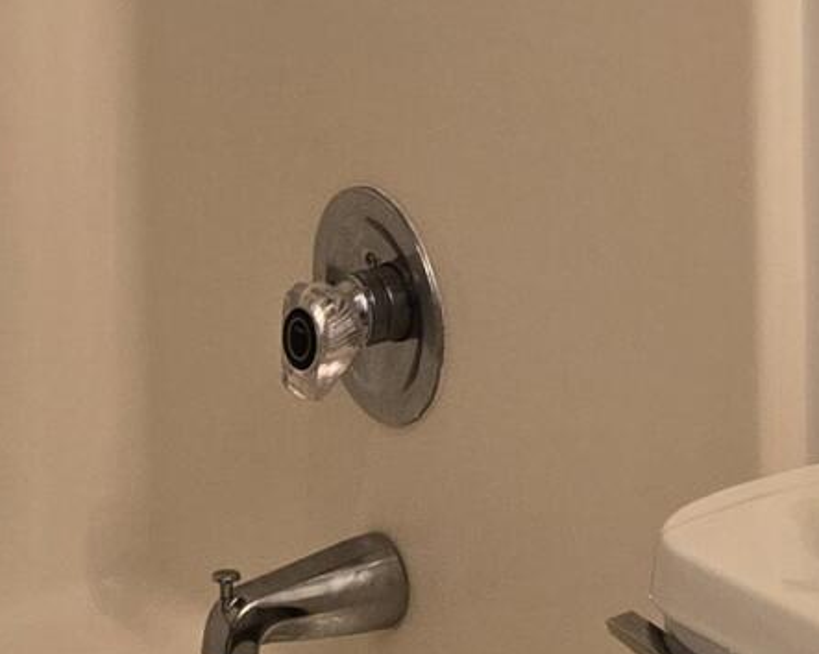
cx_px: 775
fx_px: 3683
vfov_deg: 9.8
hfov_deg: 12.6
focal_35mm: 152
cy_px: -351
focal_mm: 5.4
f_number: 1.8
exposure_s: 1/120
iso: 160
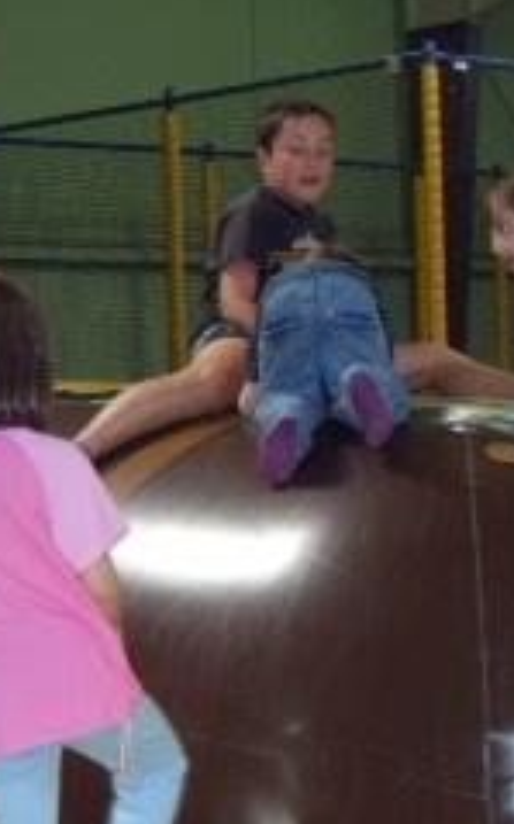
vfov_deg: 23.6
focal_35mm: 88
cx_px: 283
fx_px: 1976
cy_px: 414
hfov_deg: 14.8
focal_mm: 8.13
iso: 141
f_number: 2.7
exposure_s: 1/30
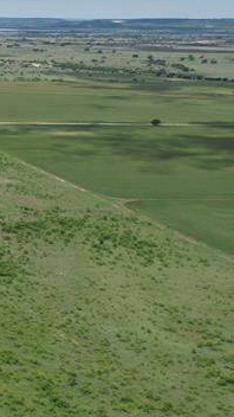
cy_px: 254
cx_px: -304
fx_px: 739
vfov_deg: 31.3
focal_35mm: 67
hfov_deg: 13.7
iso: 100
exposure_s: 1/2000
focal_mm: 8.38
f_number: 2.8
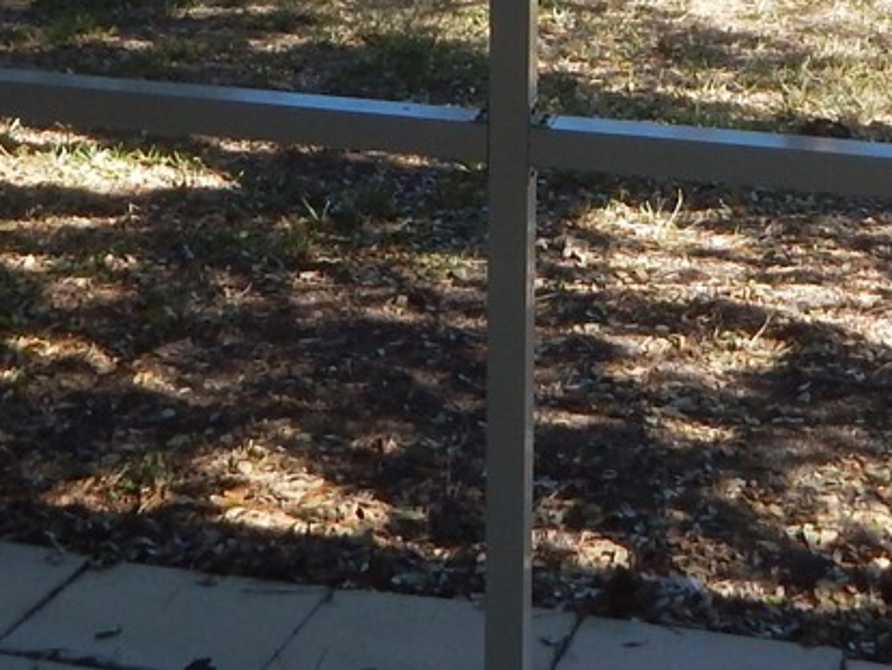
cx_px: 511
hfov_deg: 23.0
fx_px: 2192
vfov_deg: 16.2
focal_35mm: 85
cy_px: -256
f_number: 3
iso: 125
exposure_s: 1/250
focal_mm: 4
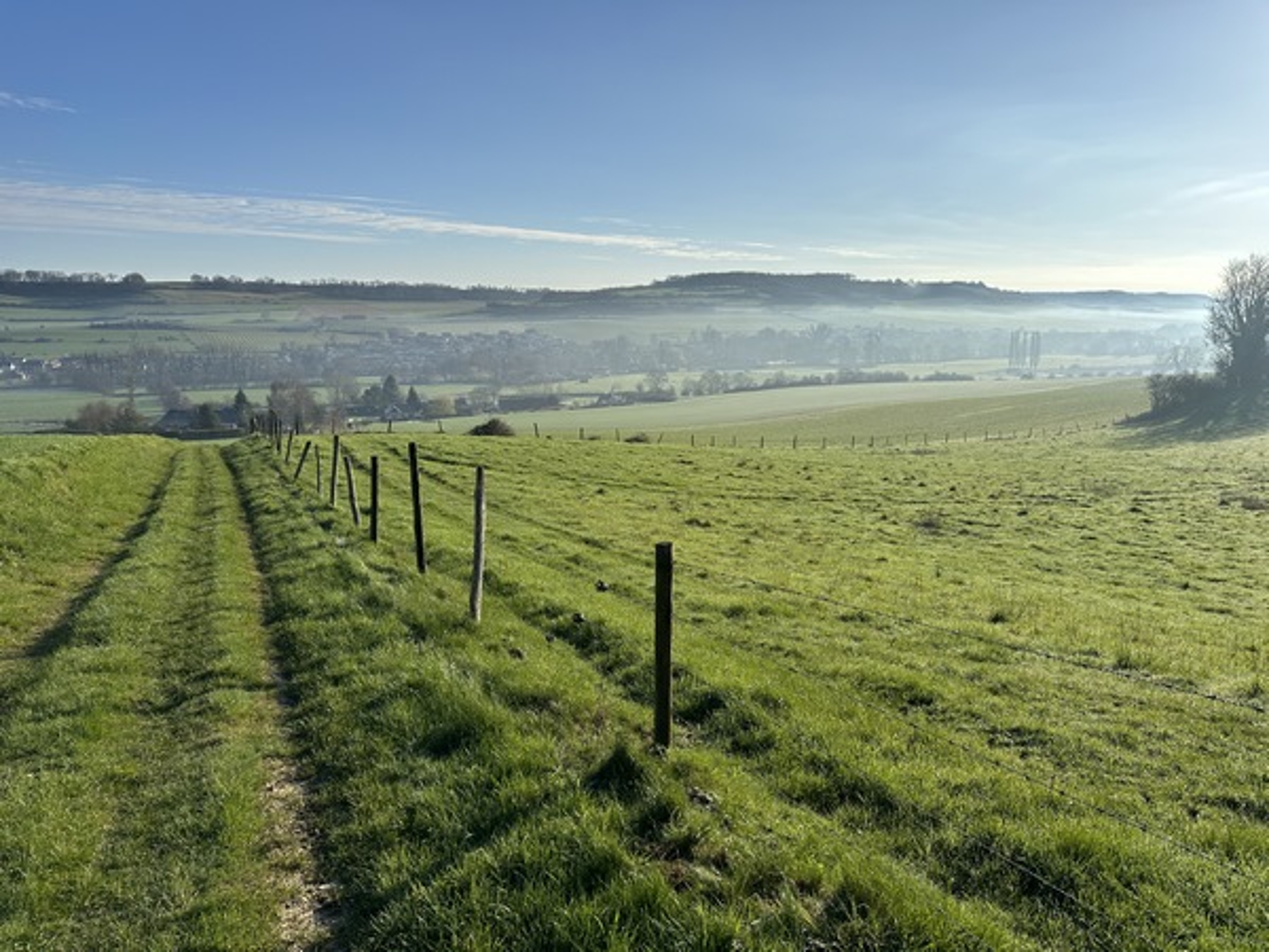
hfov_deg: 71.6
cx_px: 634
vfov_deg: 56.8
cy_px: 476
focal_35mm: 24
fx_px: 880
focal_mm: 6.86
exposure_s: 1/8197
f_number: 1.78
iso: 80
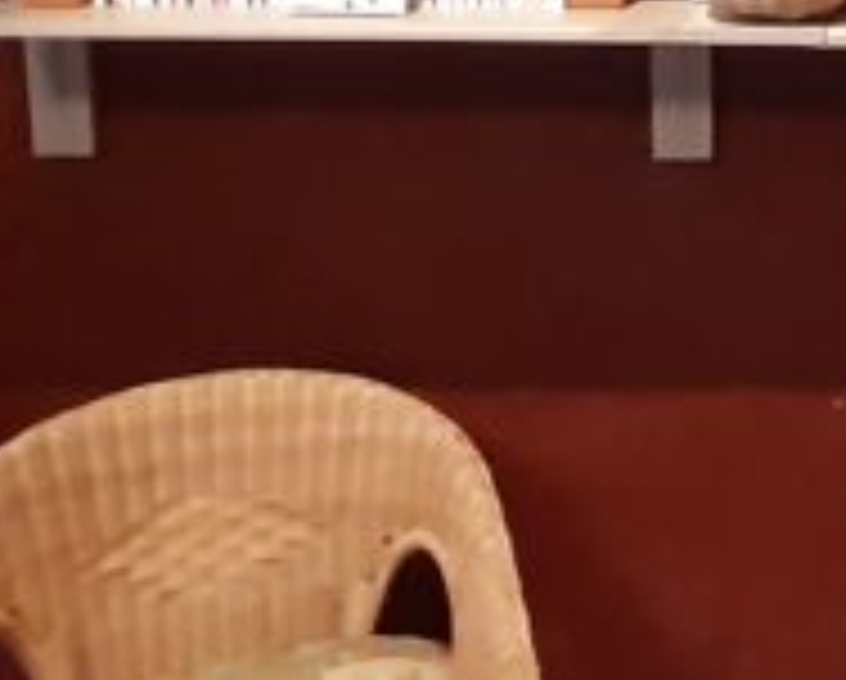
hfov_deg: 25.2
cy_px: -126
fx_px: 1730
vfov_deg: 20.8
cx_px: 972
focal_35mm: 69
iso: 640
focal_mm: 1.42
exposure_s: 1/20
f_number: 2.2
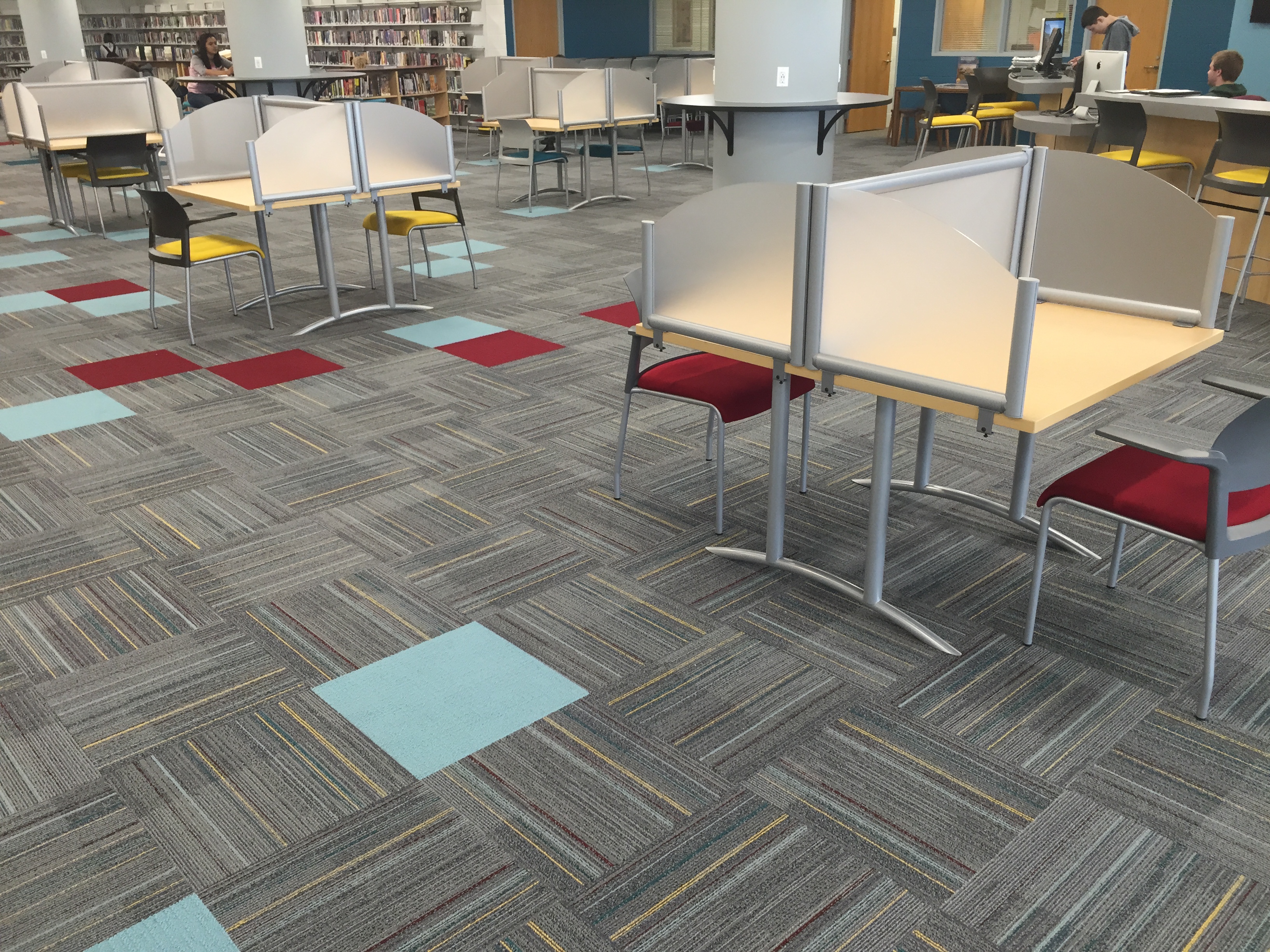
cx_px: 635
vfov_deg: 48.2
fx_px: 1064
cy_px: 476
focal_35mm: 29
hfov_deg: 61.7
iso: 64
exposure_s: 1/30
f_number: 2.2
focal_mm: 4.15
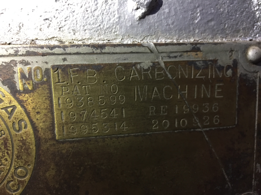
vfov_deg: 48.2
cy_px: 98
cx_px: 130
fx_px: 219
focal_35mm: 29
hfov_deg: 61.7
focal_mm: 4.15
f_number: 2.2
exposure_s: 1/24
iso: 250
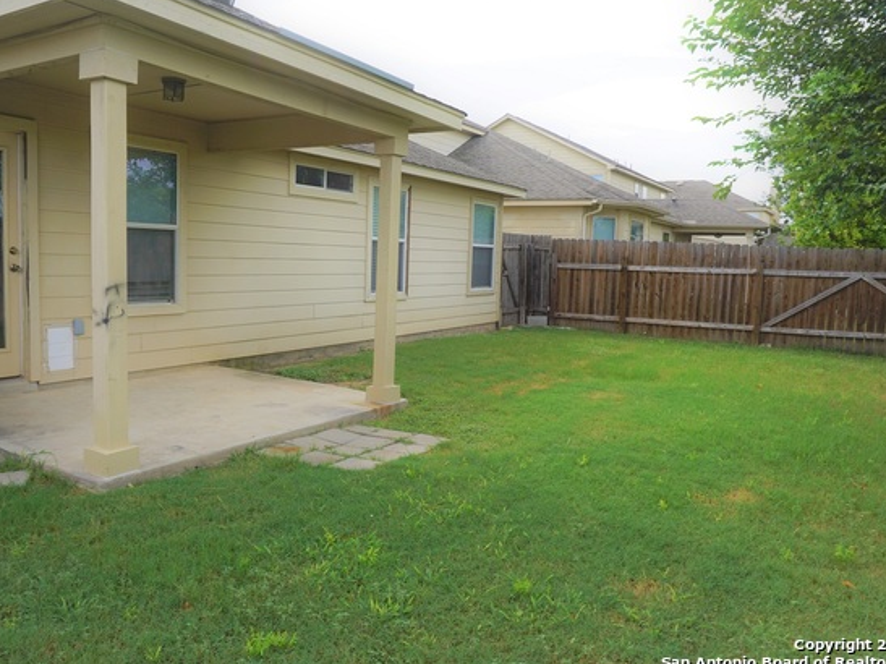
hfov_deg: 65.2
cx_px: 402
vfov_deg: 51.3
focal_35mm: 27
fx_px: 691
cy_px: 326
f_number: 8
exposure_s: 1/80
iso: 100
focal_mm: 16
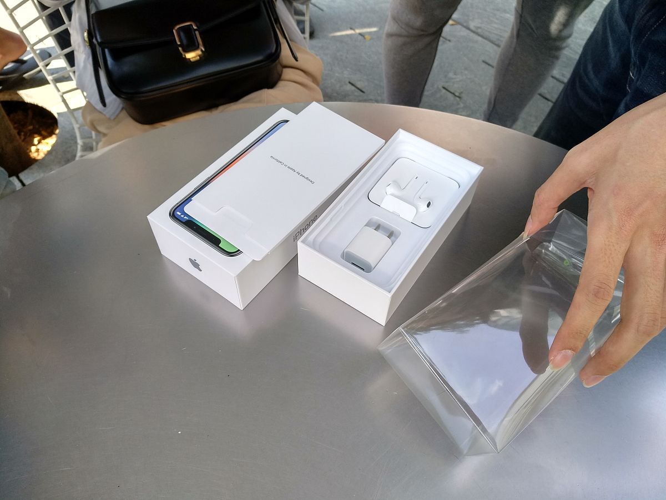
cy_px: 250
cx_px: 333
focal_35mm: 22
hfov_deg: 76.4
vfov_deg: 61.1
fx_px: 423
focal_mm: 3.81
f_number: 2.2
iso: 100
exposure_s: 1/131
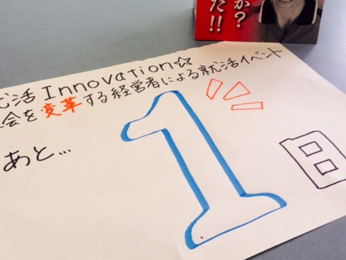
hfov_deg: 44.8
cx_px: 173
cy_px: 83
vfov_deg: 34.0
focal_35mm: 42
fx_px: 420
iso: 50
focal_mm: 4.12
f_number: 2.2
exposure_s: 1/100
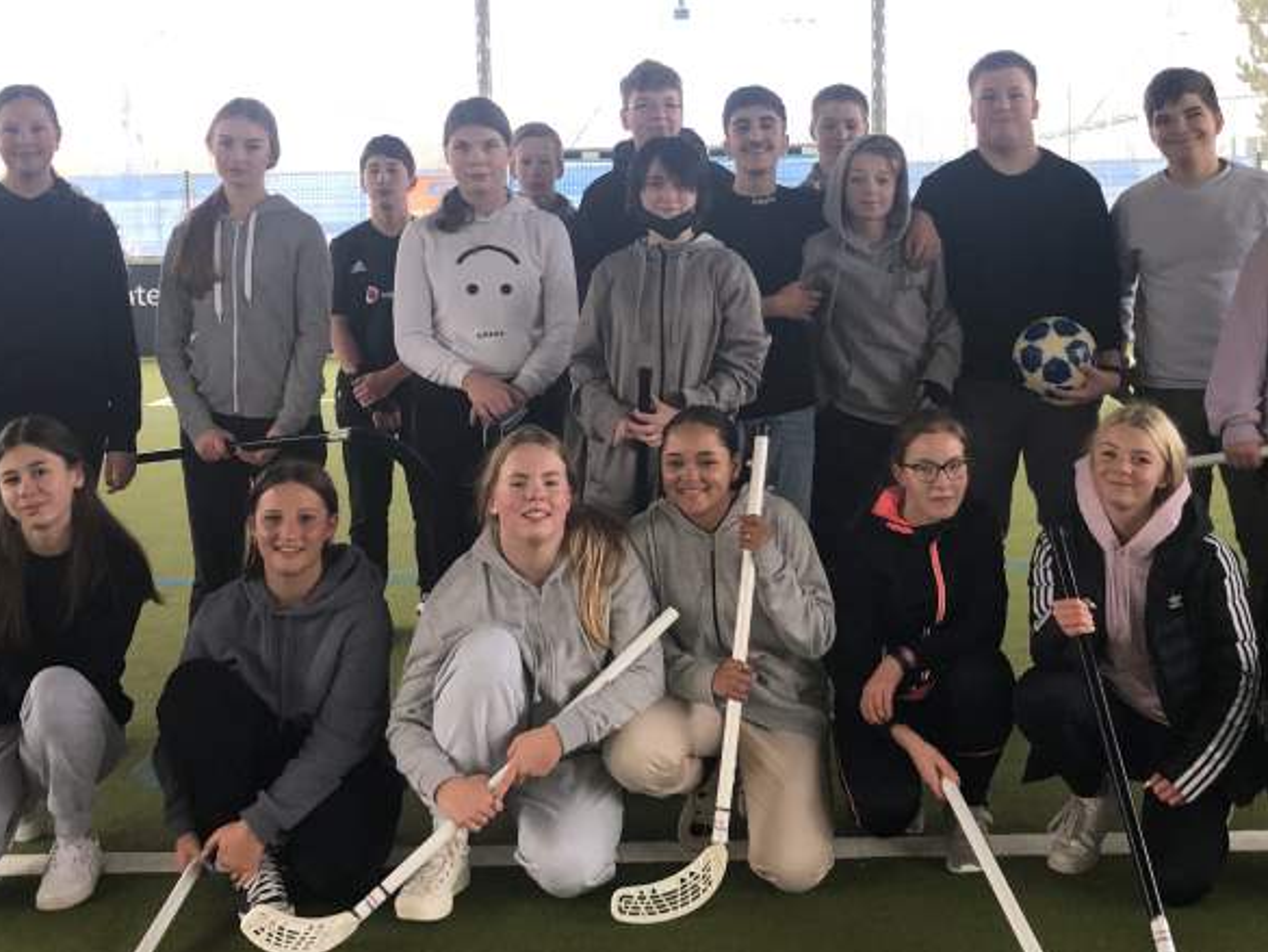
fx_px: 1795
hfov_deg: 38.8
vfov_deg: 29.6
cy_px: 377
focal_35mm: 49
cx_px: 715
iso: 40
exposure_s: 1/23
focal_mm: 3.99
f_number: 1.8
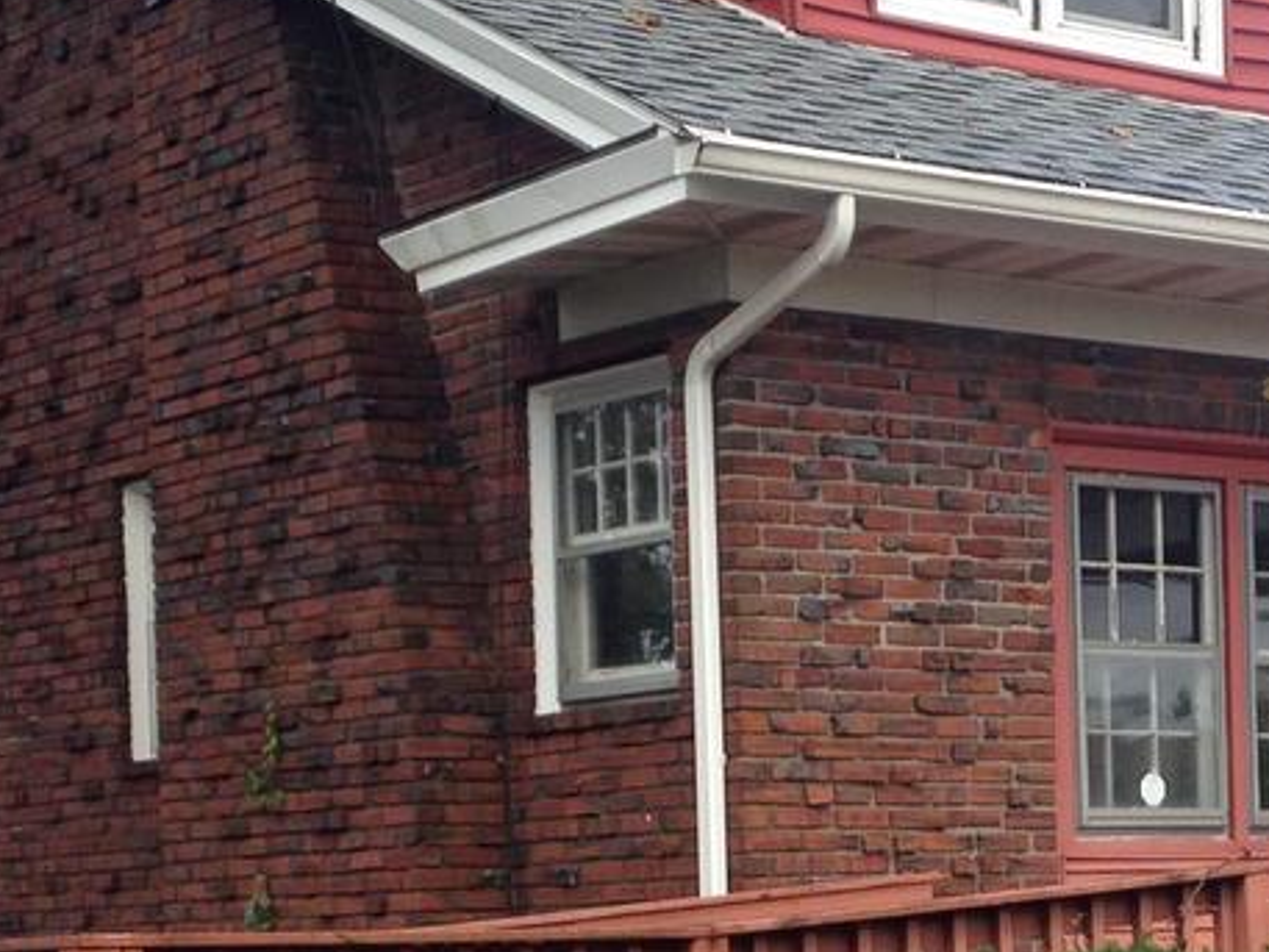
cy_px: 924
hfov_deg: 18.8
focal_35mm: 104
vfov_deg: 14.0
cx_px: 911
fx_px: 3814
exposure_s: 1/212
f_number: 2.4
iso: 50
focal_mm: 4.12
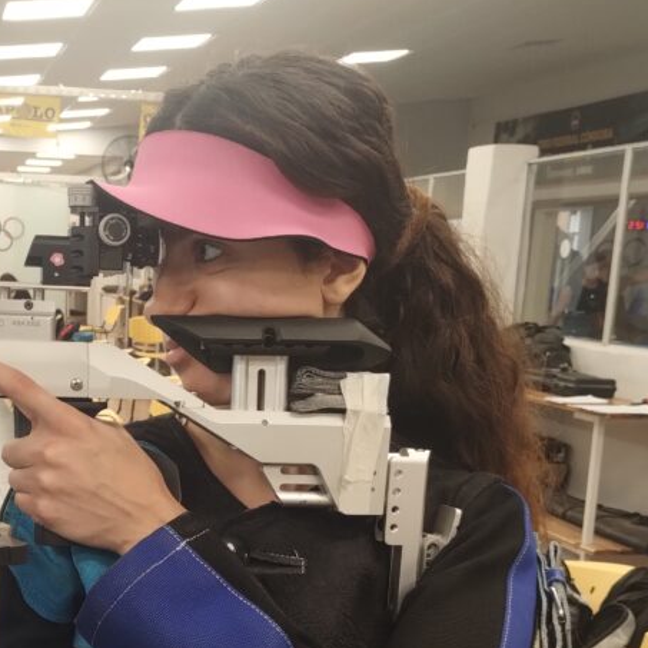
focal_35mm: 56
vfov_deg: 29.7
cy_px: 533
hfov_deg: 29.8
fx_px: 1186
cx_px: 124
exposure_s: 1/33
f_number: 1.8
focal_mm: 4.27
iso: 309
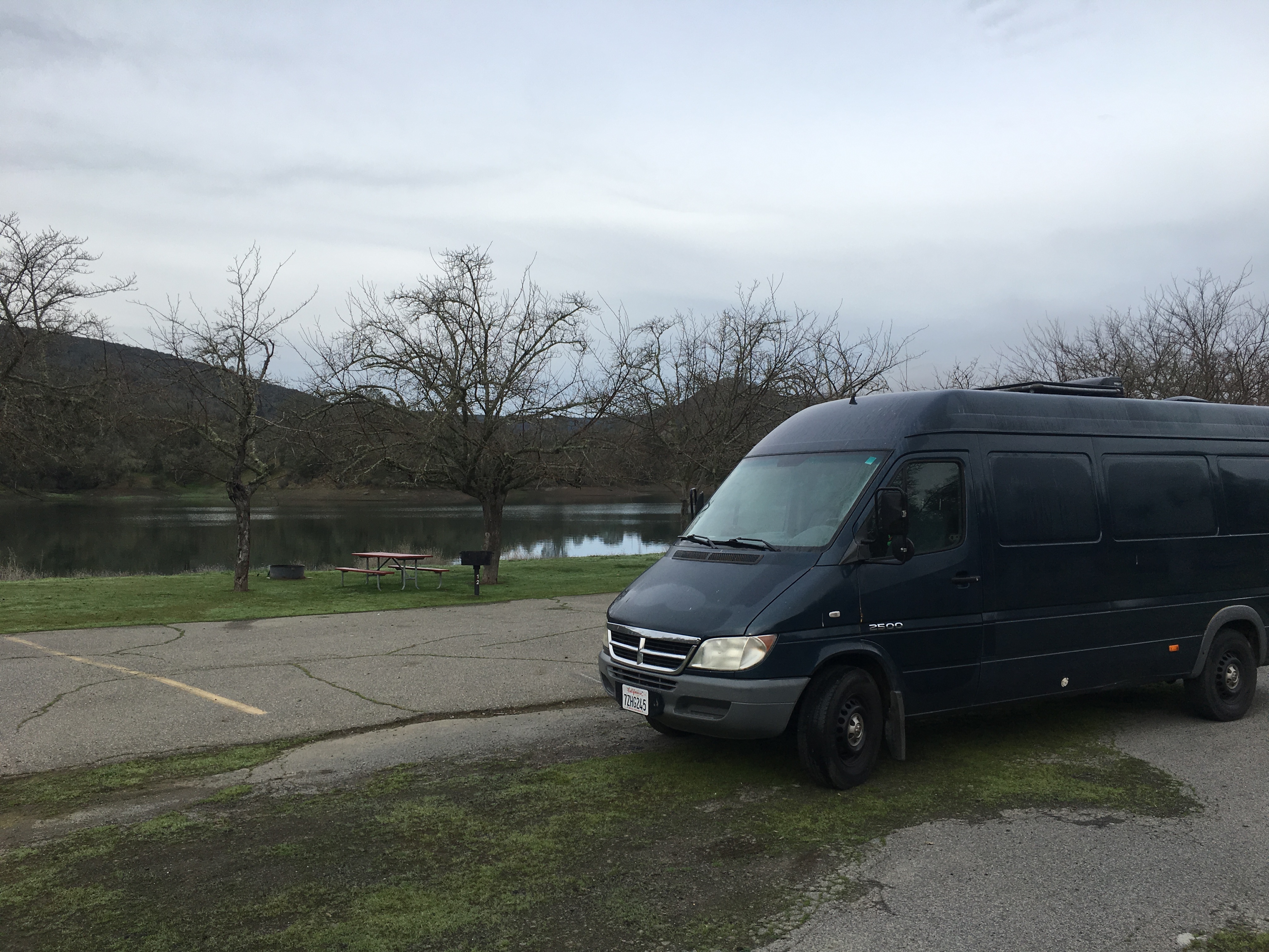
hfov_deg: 61.7
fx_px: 1063
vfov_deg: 48.2
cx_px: 634
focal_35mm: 29
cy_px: 476
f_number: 2.2
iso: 25
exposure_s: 1/630
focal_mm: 4.15
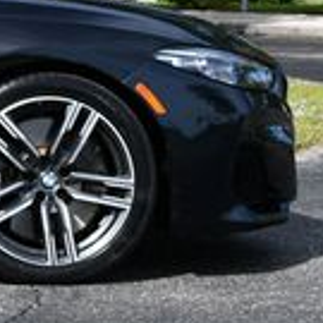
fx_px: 2048
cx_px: -383
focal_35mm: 194
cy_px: -129
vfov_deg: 8.8
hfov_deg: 8.4
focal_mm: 24
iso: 100
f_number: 8
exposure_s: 1/250
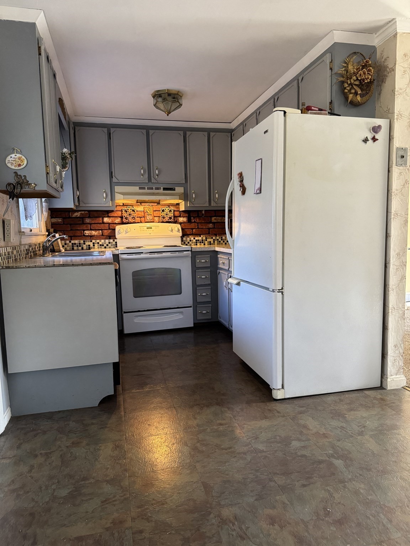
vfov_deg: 71.6
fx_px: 379
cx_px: 205
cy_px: 273
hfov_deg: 56.8
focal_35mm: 24
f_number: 1.78
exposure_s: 1/60
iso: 400
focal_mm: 6.76
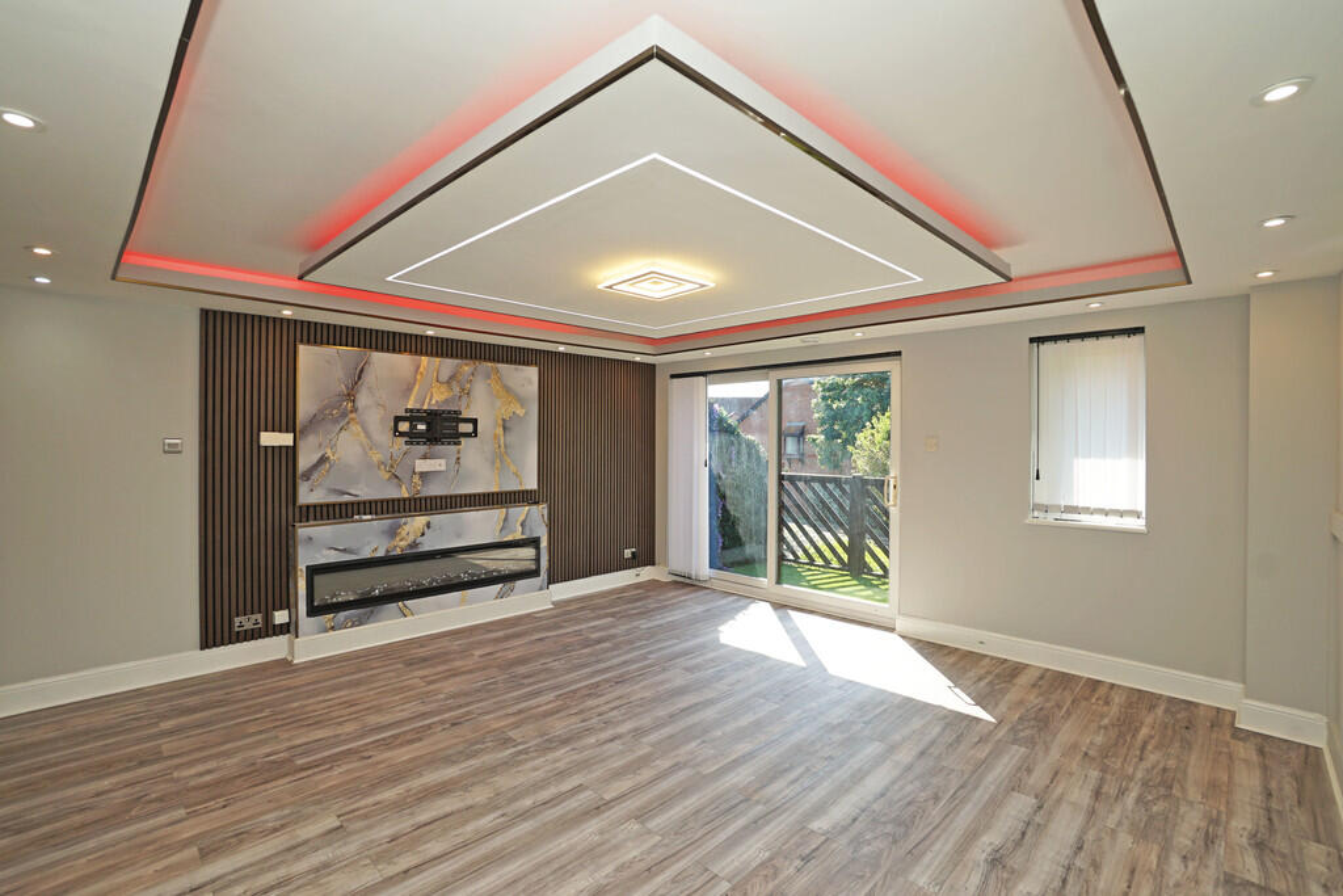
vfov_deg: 77.3
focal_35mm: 15
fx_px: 560
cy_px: 448
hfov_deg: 100.4
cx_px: 672
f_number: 6.3
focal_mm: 10
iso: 100
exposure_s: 1/80
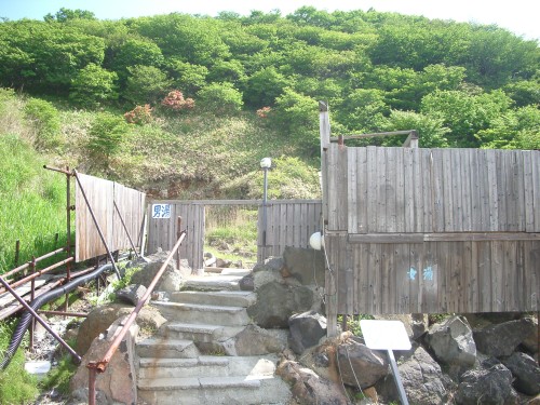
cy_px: 202
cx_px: 270
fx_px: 546
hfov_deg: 52.6
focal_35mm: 35
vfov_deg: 40.7
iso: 80
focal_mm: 5.8
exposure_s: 1/320
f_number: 2.6
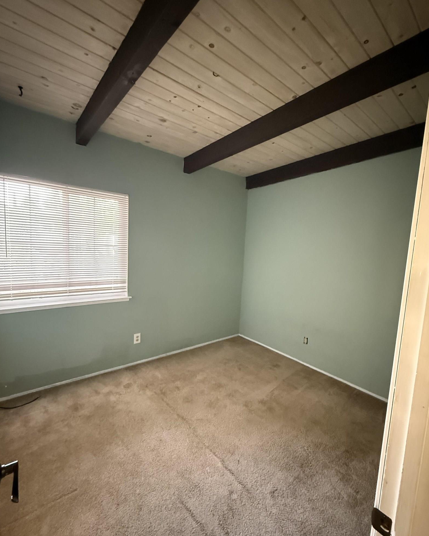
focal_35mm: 16
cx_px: 228
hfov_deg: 80.3
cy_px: 272
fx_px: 254
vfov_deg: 93.1
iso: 1600
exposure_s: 1/40
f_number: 2.2
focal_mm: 2.22
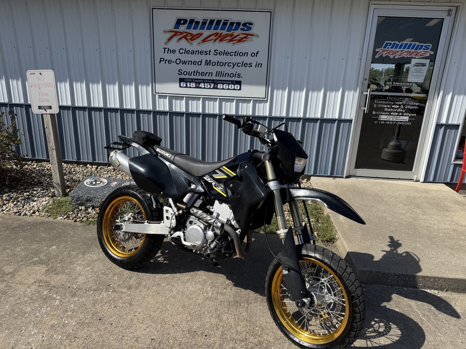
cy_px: 174
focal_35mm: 24
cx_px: 233
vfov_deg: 56.8
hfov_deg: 71.6
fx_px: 323
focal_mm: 6.76
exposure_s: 1/5348
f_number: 1.78
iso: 80
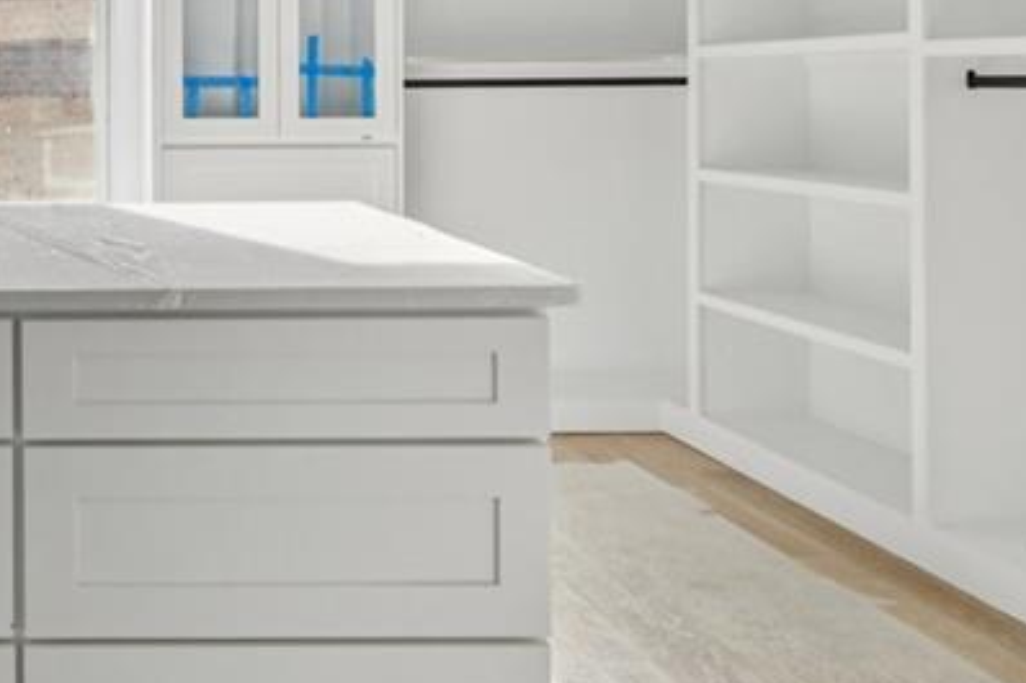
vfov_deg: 35.0
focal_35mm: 36
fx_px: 1026
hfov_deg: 45.3
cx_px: 10
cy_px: 89
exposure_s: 1/160
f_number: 8
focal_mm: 14
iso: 400
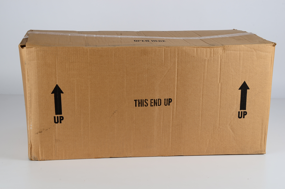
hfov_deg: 32.0
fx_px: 498
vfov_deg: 21.5
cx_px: 142
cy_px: 94
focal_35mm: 63
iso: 100
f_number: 16
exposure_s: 1/100
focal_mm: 42
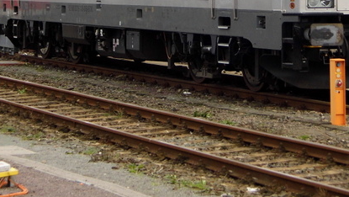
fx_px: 1574
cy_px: -27
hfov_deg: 12.6
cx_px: 232
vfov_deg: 7.1
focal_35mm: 170
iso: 100
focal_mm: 14.6
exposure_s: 1/60
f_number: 4.2
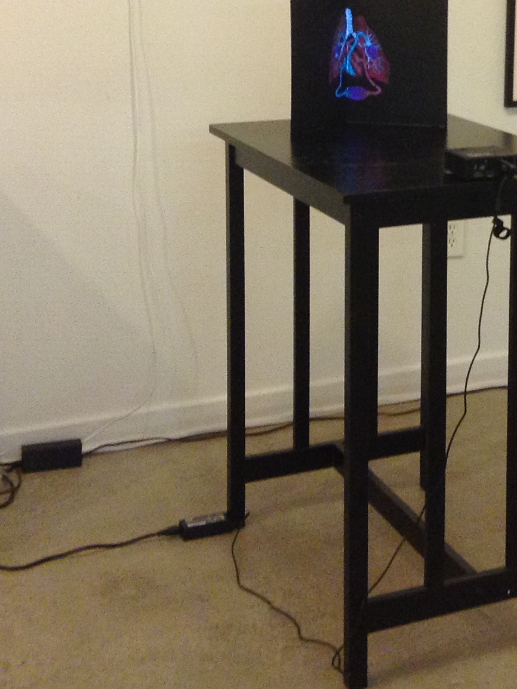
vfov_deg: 25.8
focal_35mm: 74
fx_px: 1473
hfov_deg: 19.6
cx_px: 445
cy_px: 123
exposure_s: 1/24
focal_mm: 3.3
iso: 125
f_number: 2.4
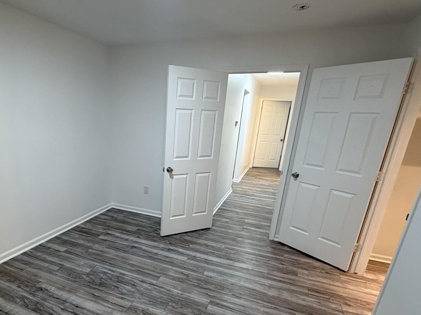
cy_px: 202
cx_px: 160
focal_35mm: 22
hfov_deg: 75.2
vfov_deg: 60.0
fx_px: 268
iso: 320
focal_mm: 2.22
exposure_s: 1/120
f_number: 2.2
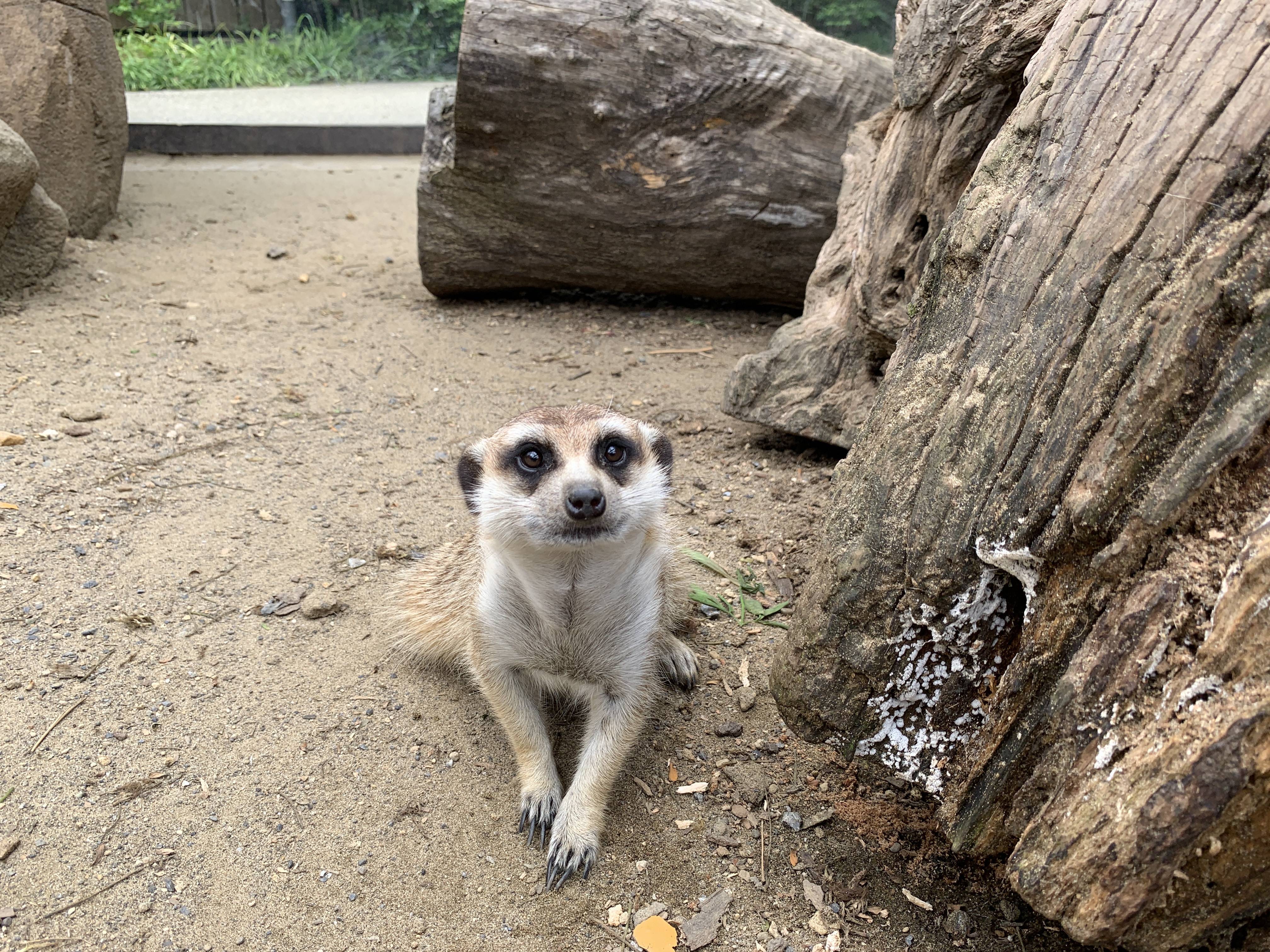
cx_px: 635
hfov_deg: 67.3
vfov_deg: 53.1
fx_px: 954
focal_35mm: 26
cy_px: 476
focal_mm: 4.2
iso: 25
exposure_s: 1/408
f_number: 1.8
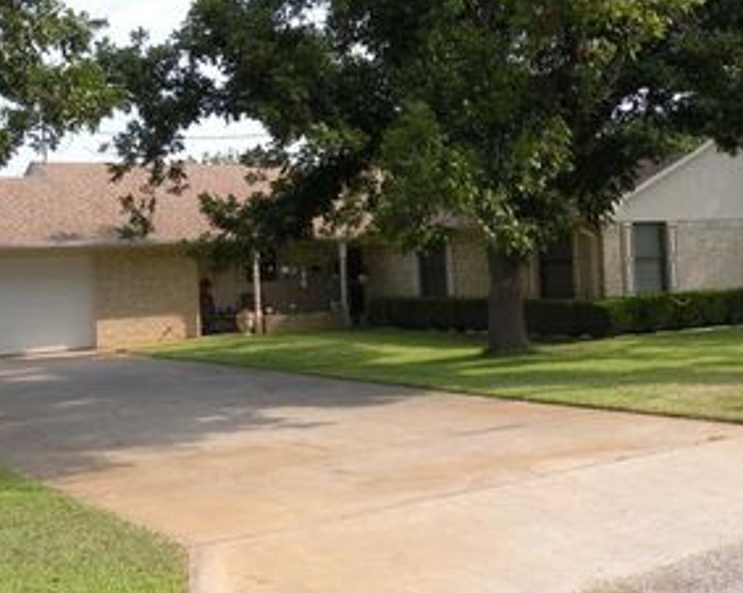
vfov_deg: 30.8
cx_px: 381
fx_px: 1077
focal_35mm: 49
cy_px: 261
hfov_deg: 38.1
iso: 64
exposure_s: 1/169
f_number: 5.6
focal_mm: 5.8
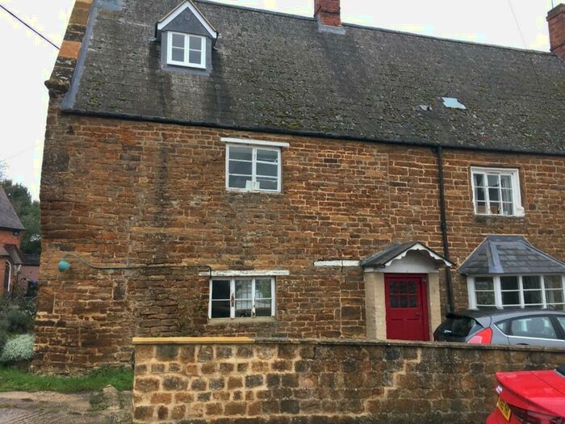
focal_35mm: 29
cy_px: 212
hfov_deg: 61.7
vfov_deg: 48.2
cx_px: 282
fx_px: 473
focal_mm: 4.15
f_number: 2.2
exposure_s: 1/50
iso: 32
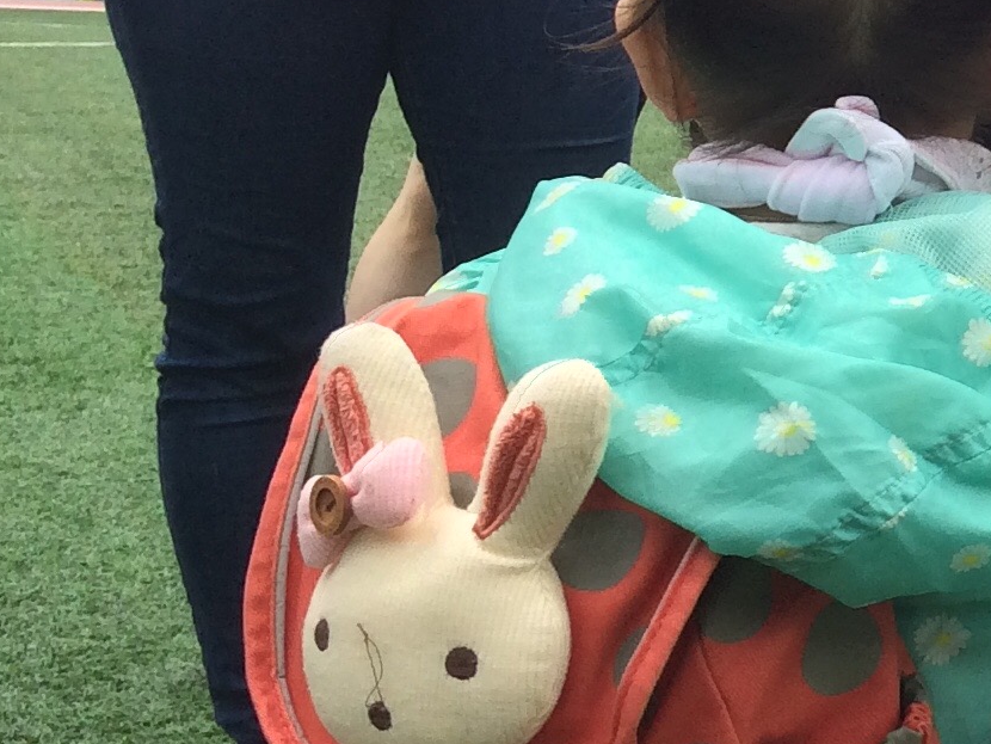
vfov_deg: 12.9
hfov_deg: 15.0
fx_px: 3265
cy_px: 35
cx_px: 1784
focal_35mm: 114
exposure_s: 1/342
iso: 32
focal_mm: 4.15
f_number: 2.2
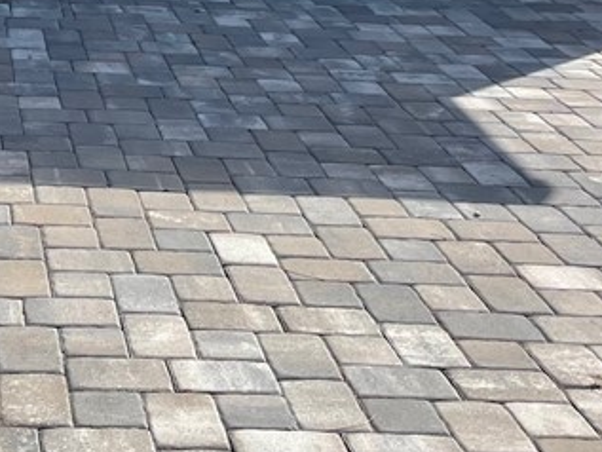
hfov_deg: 22.0
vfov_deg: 16.2
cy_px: -209
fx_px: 1461
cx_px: -68
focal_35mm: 84
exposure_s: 1/2882
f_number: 1.6
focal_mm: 4.2
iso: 32
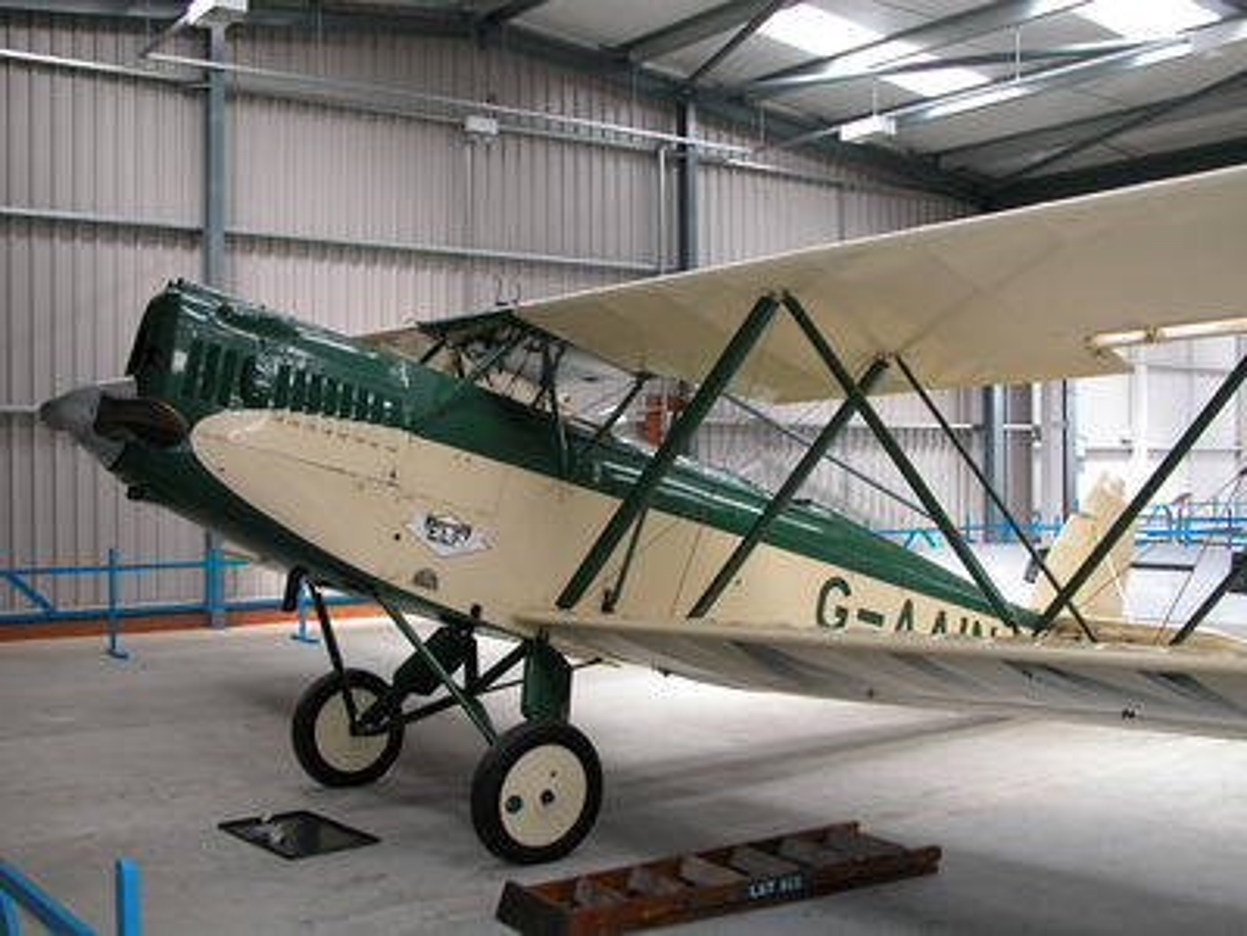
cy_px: 468
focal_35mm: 39
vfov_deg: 36.8
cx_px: 624
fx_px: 1405
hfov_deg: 47.9
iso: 100
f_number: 3.2
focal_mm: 10
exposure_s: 1/64.2
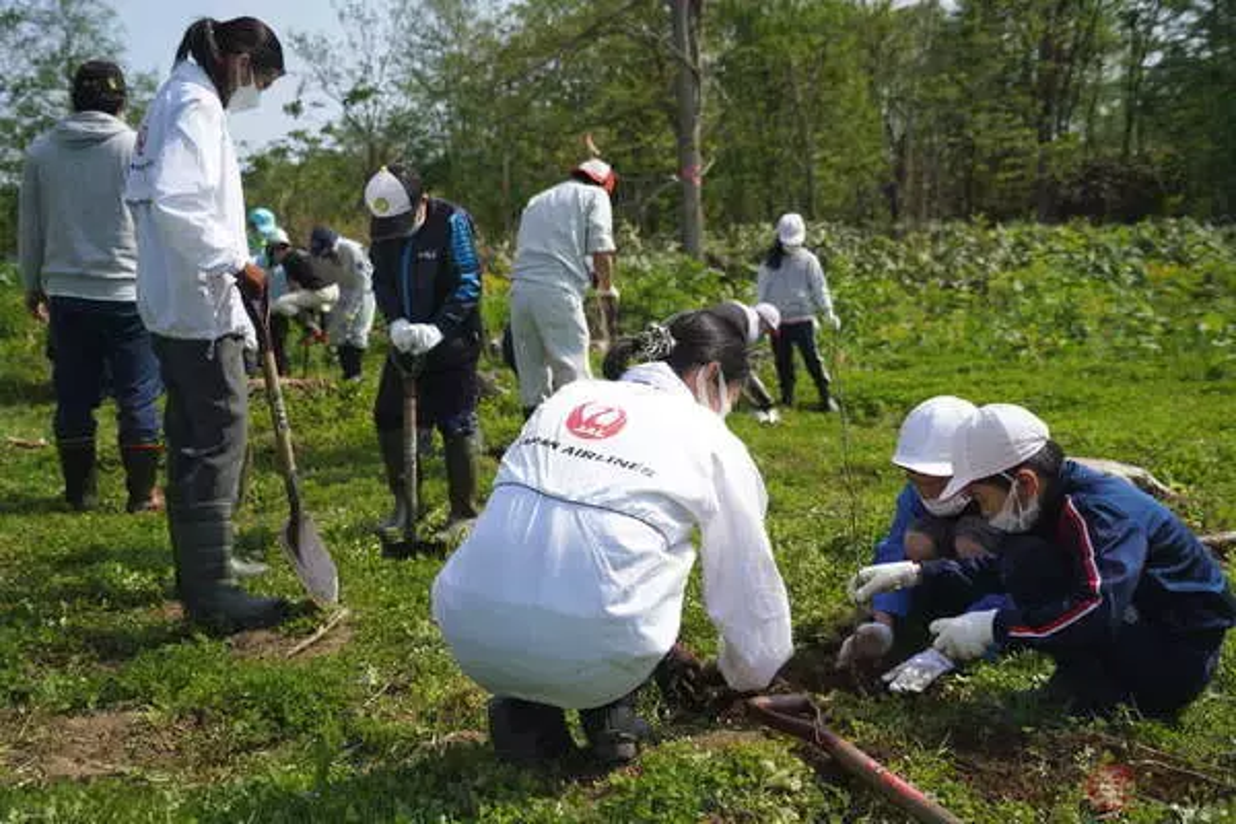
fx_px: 1236
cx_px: 618
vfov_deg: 36.9
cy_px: 412
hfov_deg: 53.1
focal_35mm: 36
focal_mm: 36
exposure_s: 1/1000
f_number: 4
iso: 100
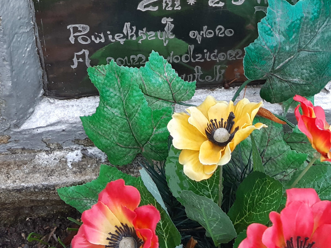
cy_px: -45
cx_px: 156
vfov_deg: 21.1
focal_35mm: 65
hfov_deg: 29.8
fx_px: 621
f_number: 1.7
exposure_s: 1/50
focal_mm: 3.92
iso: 50
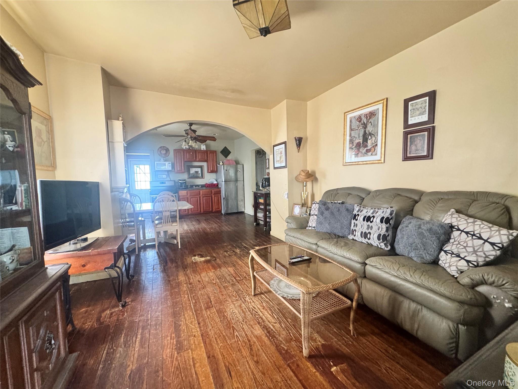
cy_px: 194
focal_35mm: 14
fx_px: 209
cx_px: 259
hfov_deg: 102.1
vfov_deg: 85.7
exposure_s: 1/60
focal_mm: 2.22
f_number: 2.2
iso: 400
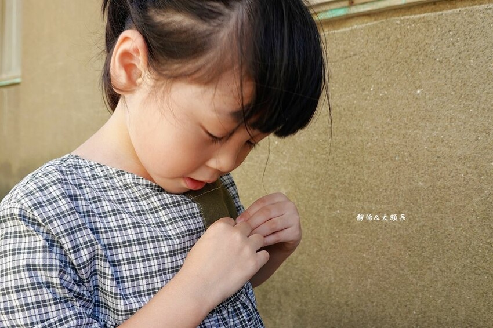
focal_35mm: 36
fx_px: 493
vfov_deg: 36.8
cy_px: 164
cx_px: 246
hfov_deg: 53.2
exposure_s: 1/125
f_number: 3.5
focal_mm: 13.29
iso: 125
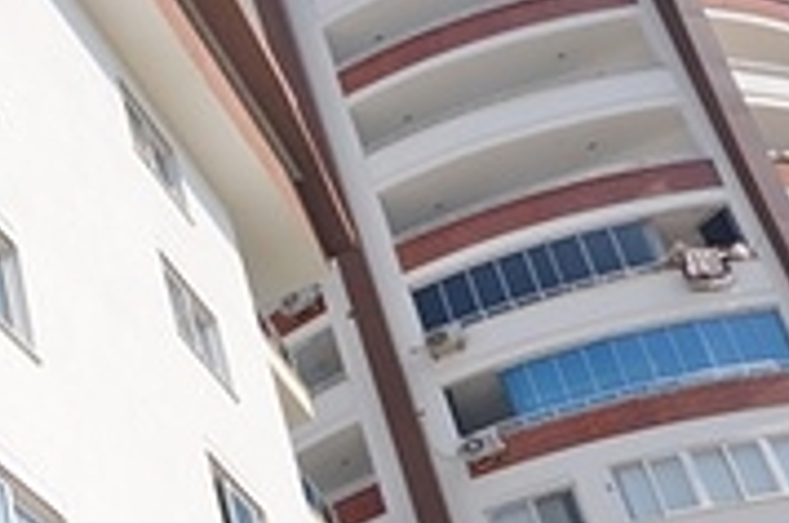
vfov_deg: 20.2
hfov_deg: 26.5
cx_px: -304
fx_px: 1335
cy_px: 696
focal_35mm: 61
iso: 100
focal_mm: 10
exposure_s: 1/250
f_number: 7.1
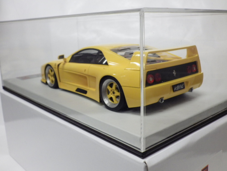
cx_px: 114
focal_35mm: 41
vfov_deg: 35.1
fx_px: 269
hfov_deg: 45.8
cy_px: 86
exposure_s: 1/50
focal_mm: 7.4
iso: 800
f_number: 3.6
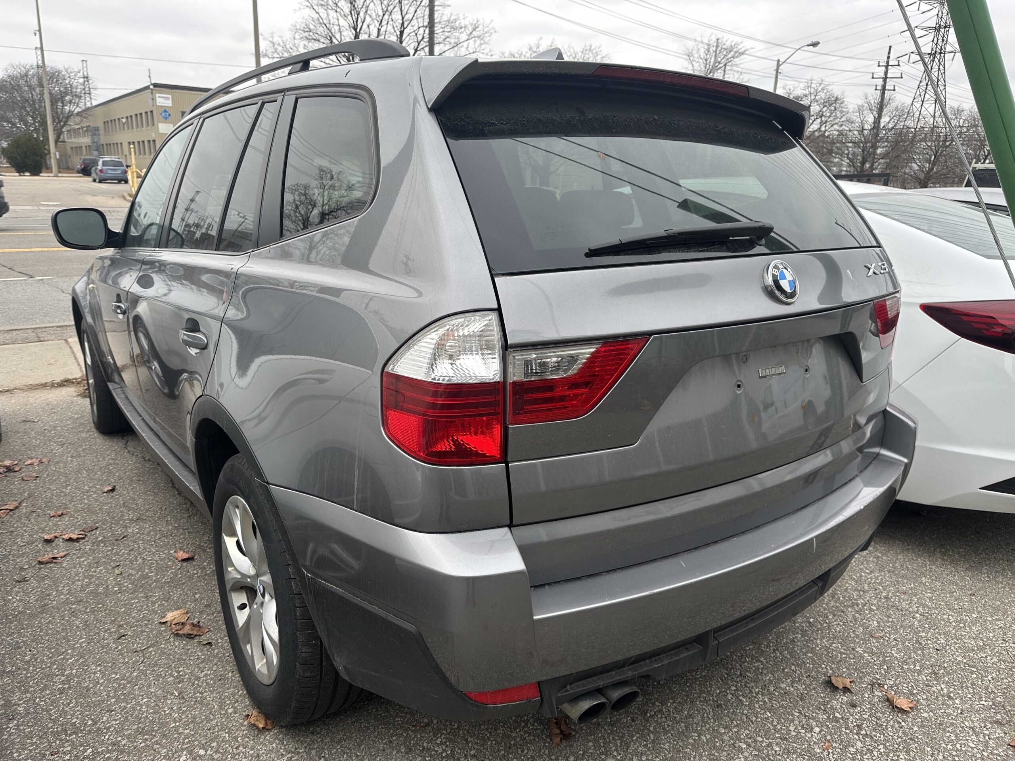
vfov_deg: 56.8
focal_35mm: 24
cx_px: 508
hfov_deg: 71.6
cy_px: 380
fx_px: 704
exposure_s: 1/676
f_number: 1.78
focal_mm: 6.86
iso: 80
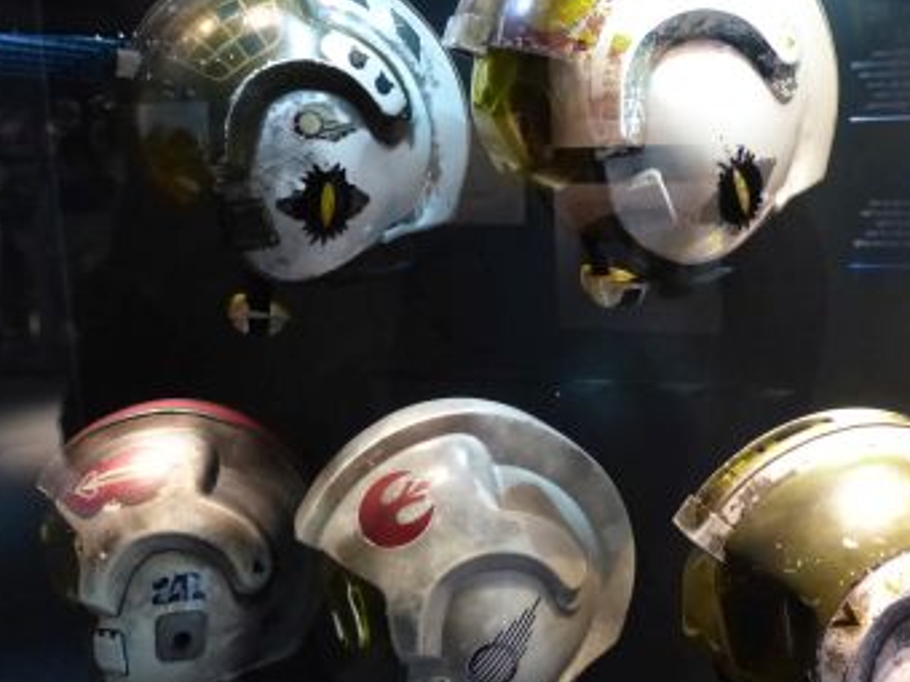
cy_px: 346
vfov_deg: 30.9
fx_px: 1236
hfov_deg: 40.3
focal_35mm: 47
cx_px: 543
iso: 800
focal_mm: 5.8
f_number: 2.8
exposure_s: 1/20
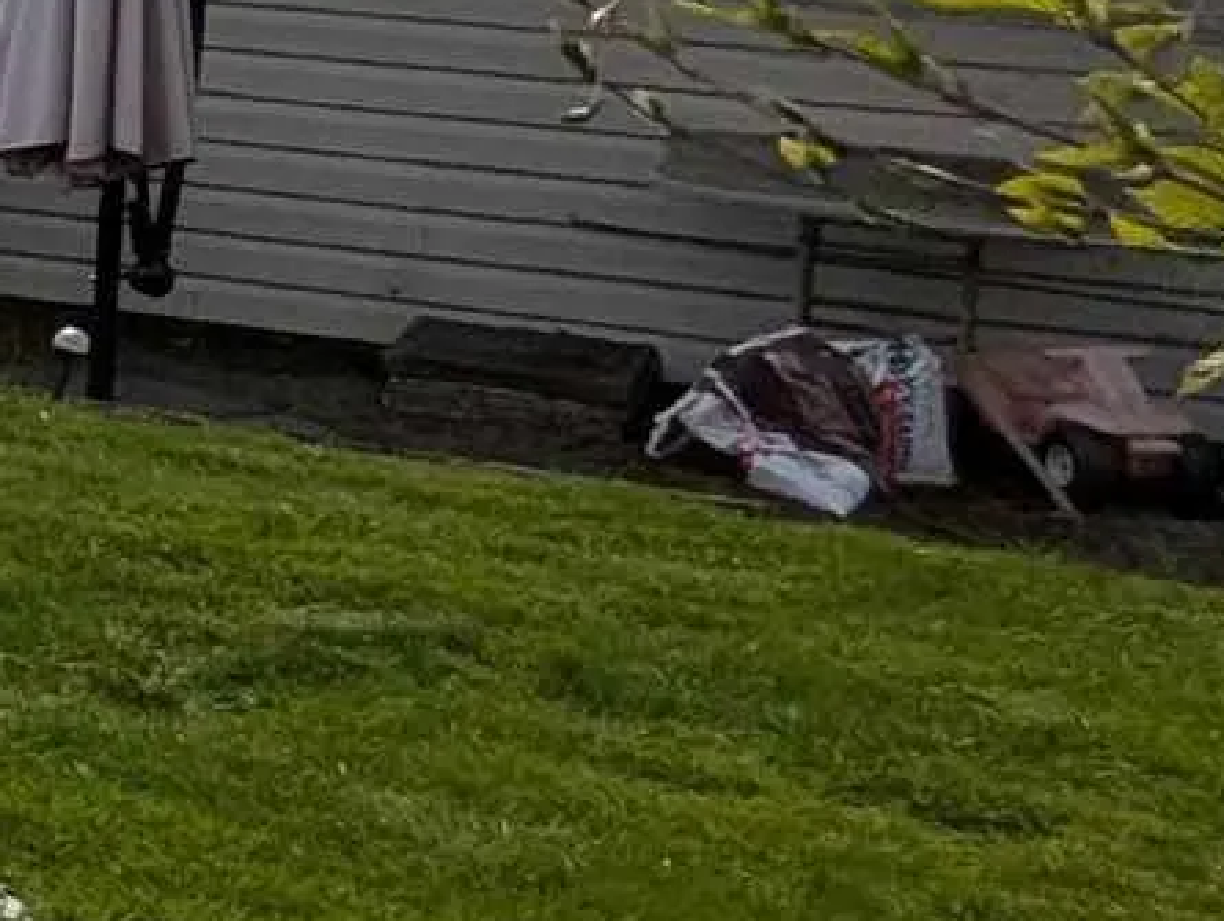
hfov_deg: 11.5
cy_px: -168
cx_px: -2338
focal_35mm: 110
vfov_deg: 13.2
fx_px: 3895
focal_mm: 2.35
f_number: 2.2
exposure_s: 1/4425
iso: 51
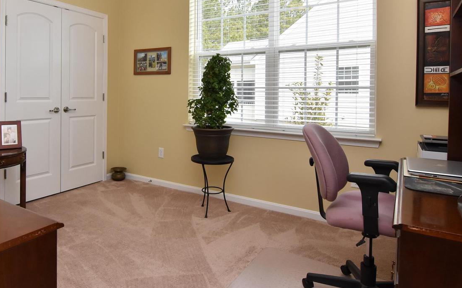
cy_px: 94
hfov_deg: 73.4
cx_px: 171
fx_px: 302
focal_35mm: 24
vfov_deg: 50.1
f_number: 10
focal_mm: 12
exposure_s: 1/160
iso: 800
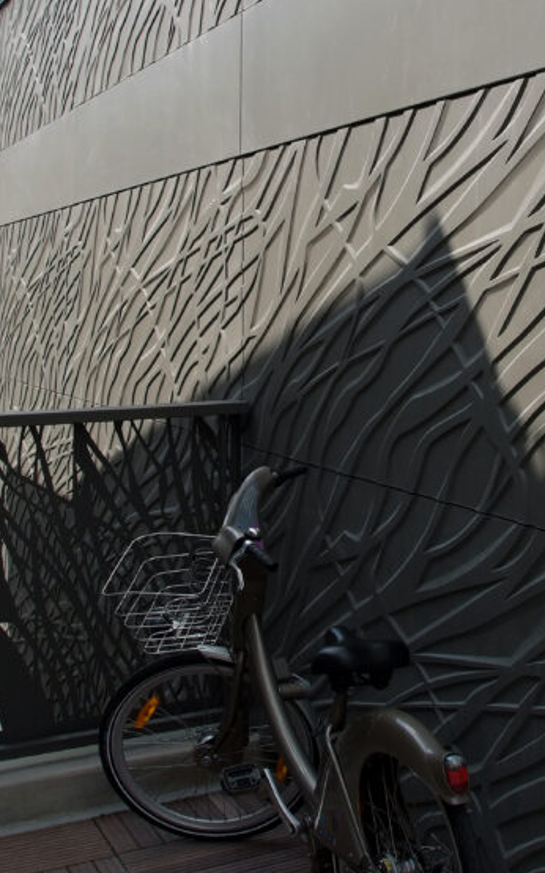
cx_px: 421
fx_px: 1165
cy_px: 235
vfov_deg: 40.1
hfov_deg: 25.9
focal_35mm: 49
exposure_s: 1/200
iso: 200
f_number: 11
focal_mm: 17
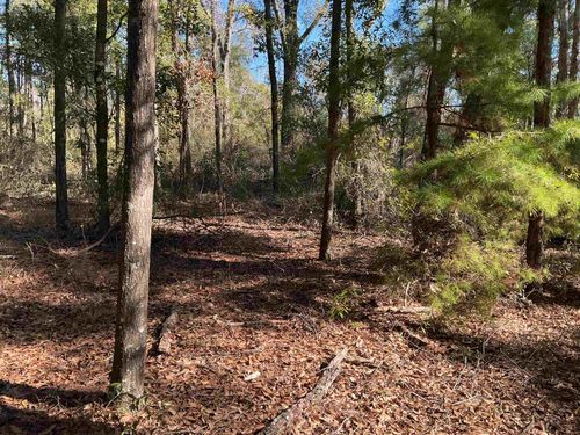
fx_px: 486
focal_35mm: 29
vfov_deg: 48.2
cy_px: 218
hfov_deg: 61.7
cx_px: 290
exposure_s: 1/250
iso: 25
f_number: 1.8
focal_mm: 3
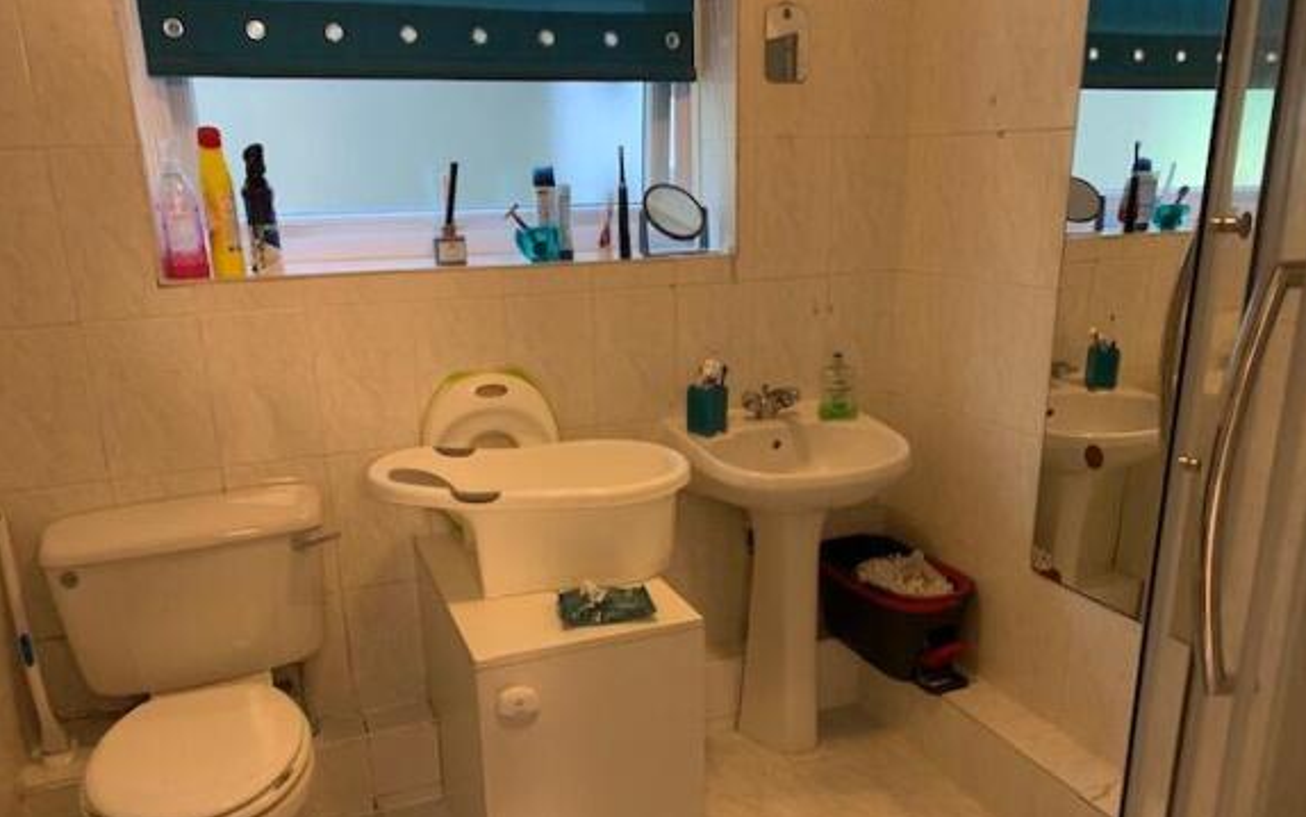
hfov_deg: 66.5
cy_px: 490
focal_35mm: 28
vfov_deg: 44.3
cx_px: 659
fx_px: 997
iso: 320
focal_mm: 4.25
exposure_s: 1/25
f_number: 1.8
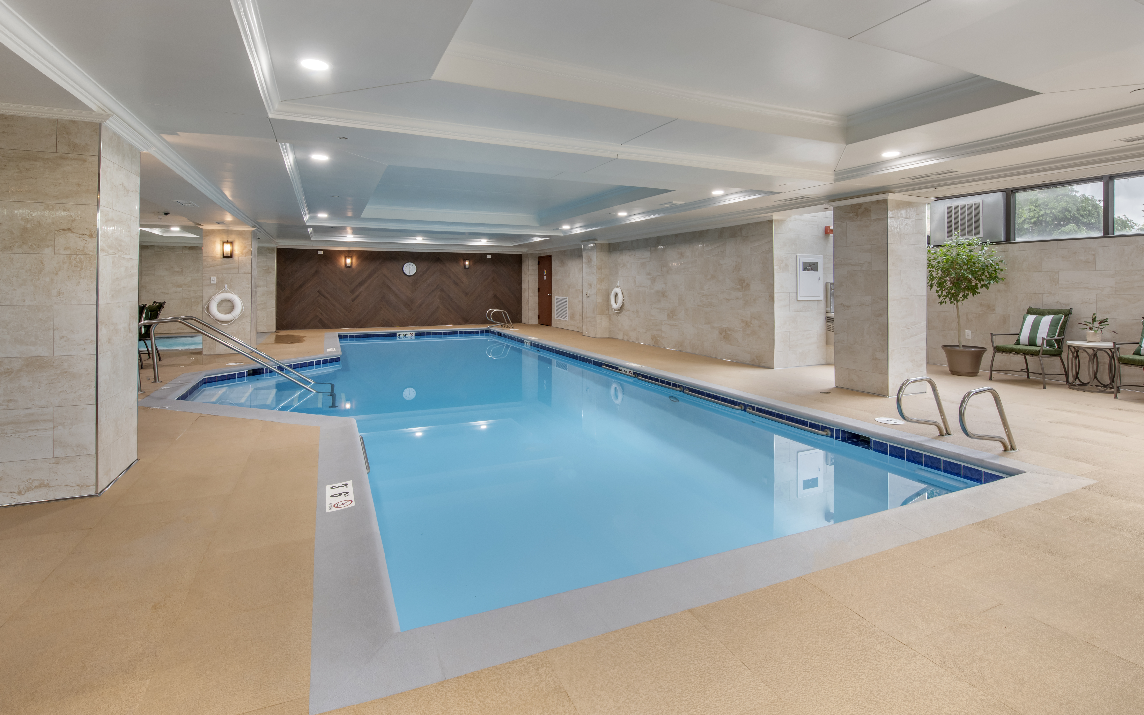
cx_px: 573
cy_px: 326
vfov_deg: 74.6
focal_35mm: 15
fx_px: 468
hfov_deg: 101.5
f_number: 11
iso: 400
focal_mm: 14
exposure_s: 1/30
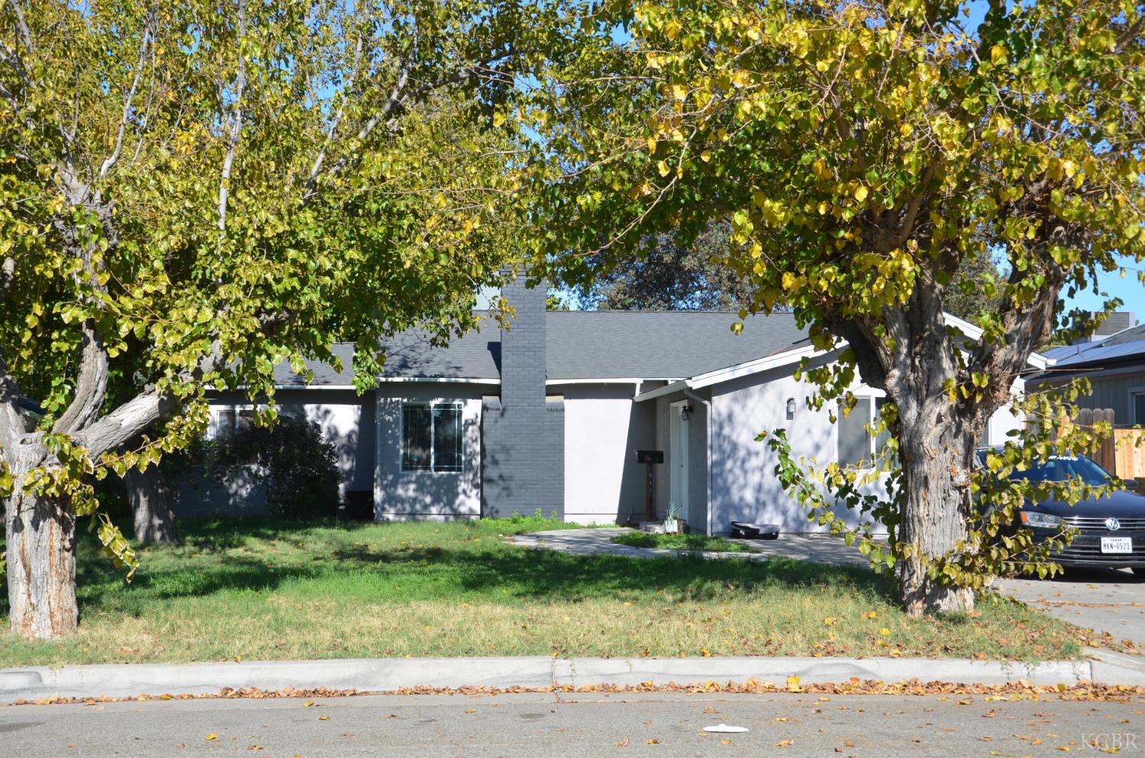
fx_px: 1428
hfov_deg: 43.7
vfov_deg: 29.7
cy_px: 379
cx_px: 572
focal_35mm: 45
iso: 100
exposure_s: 1/250
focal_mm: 30
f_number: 8
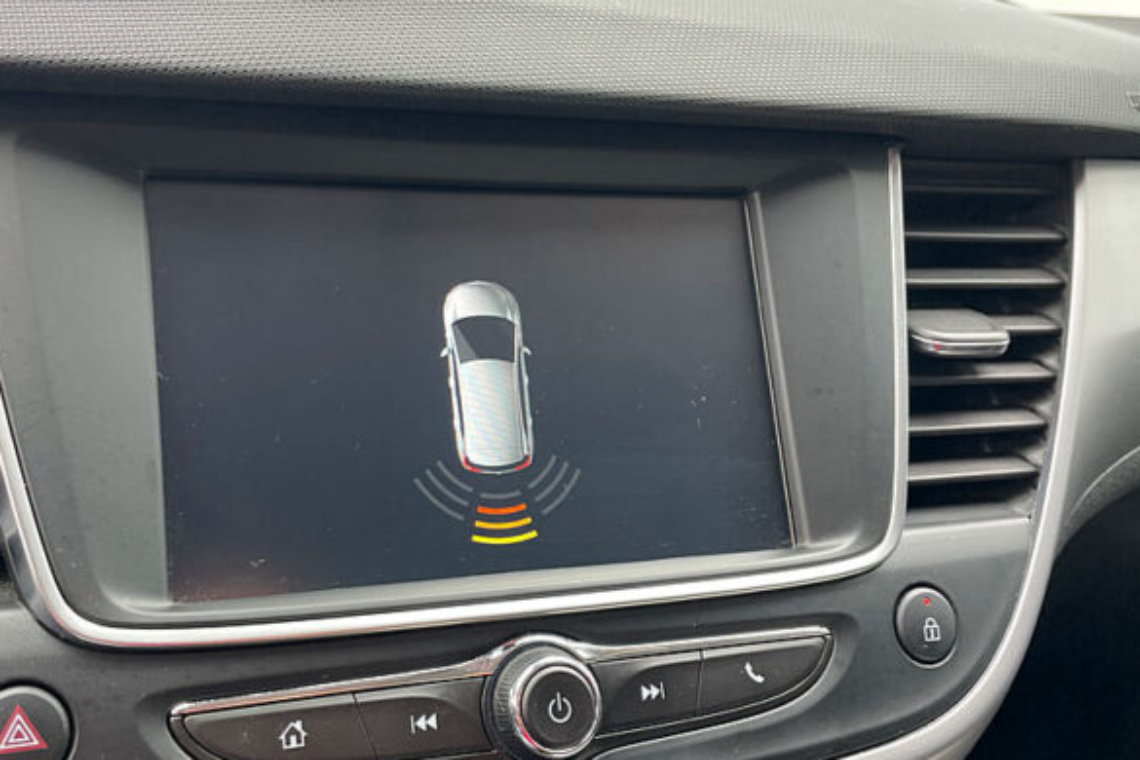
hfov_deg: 51.7
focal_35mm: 37
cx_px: 475
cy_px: 427
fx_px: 1172
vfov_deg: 35.9
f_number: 1.6
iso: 80
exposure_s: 1/121
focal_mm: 4.2
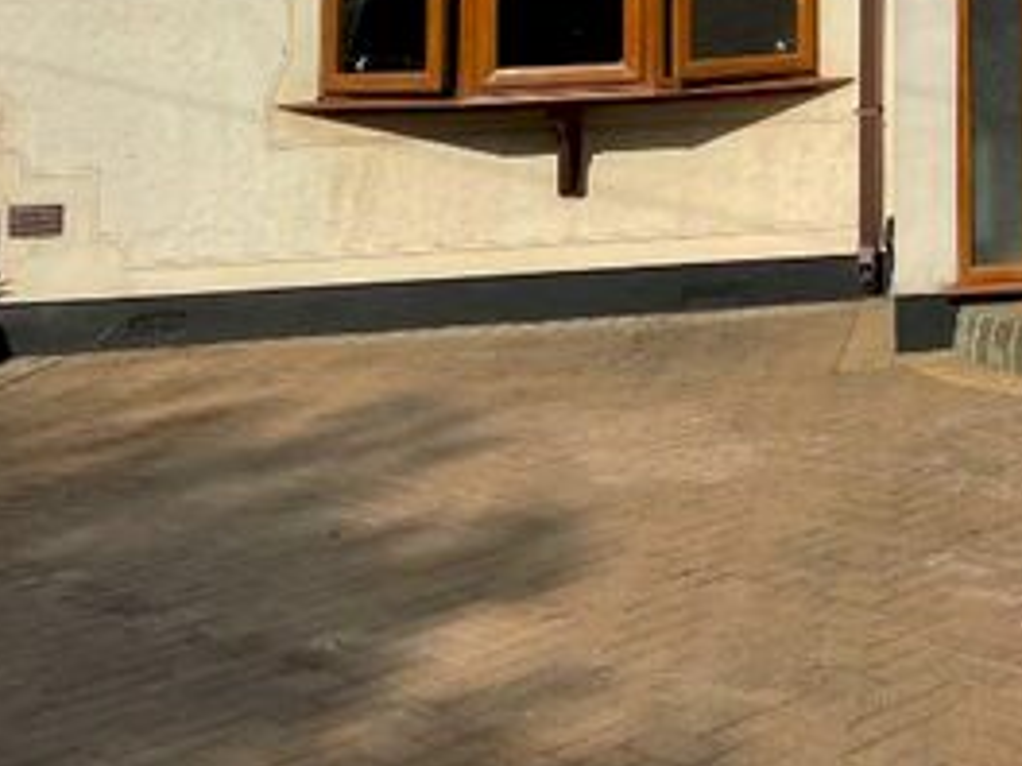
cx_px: 1262
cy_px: -219
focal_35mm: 69
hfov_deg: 25.1
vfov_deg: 19.7
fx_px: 2037
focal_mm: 4.2
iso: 32
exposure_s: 1/6494
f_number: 1.6
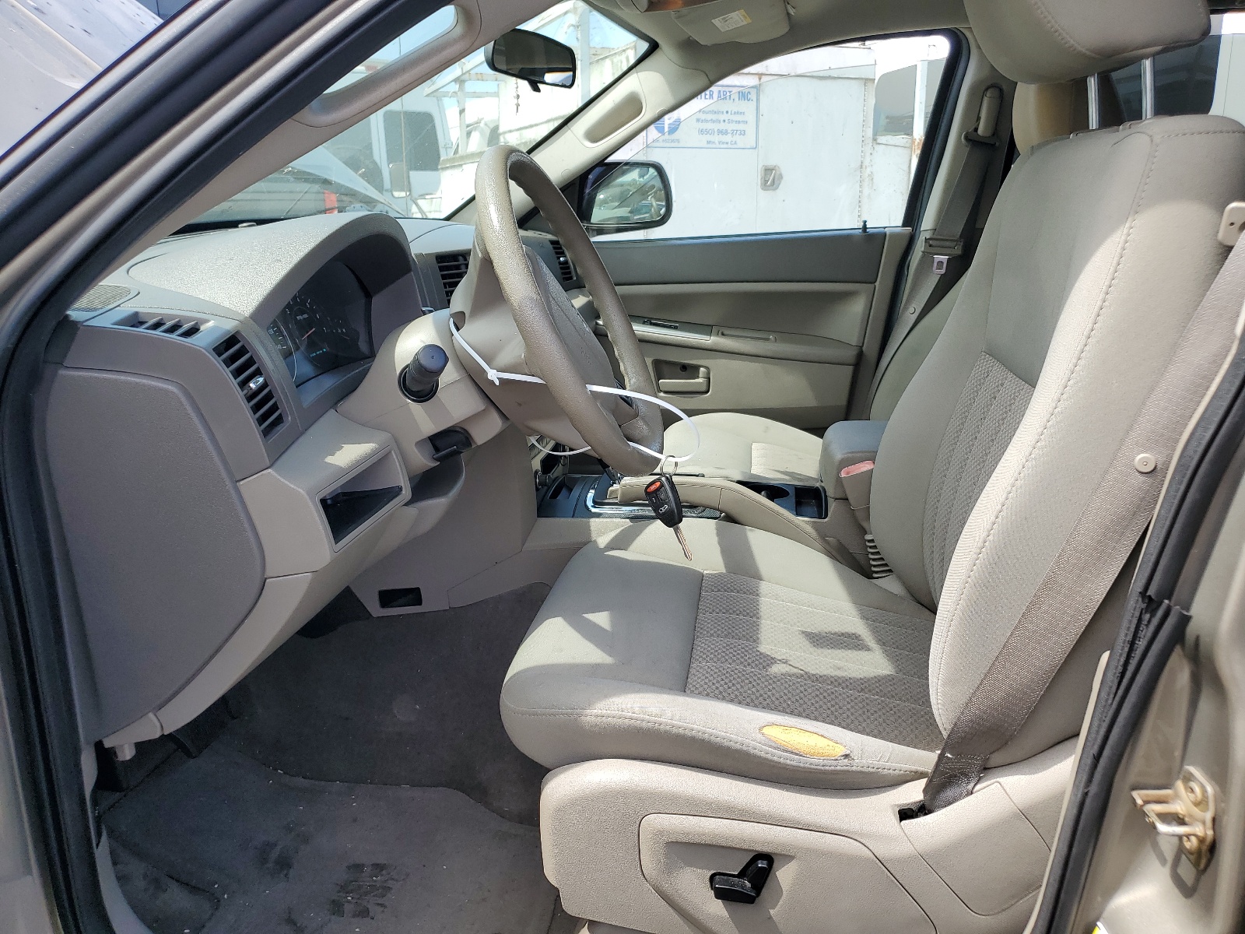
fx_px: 935
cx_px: 622
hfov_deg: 67.3
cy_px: 467
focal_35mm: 26
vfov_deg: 53.1
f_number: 1.5
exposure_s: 1/714
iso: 50
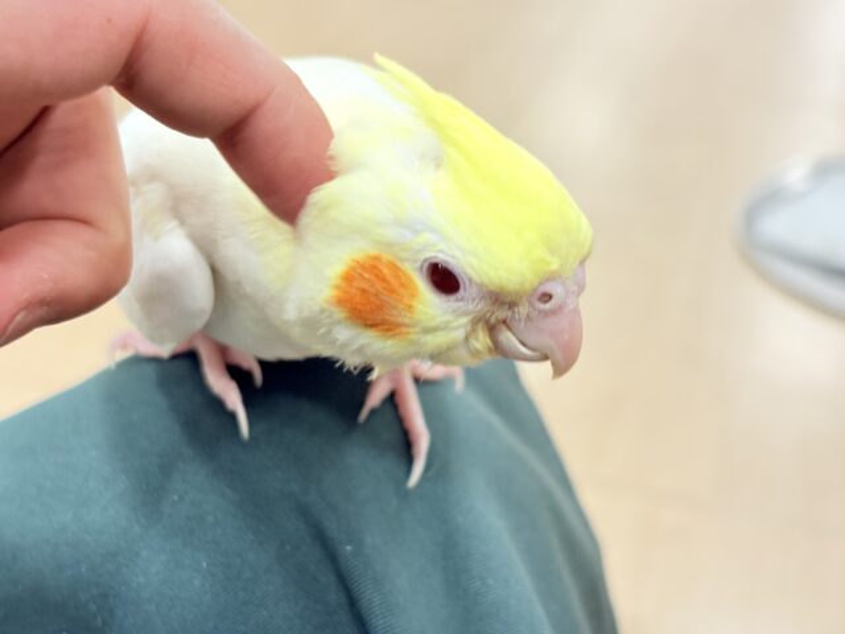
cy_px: 317
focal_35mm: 52
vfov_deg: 28.0
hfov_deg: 36.8
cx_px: 422
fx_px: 1269
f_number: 1.6
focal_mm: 5.96
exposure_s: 1/50
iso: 100
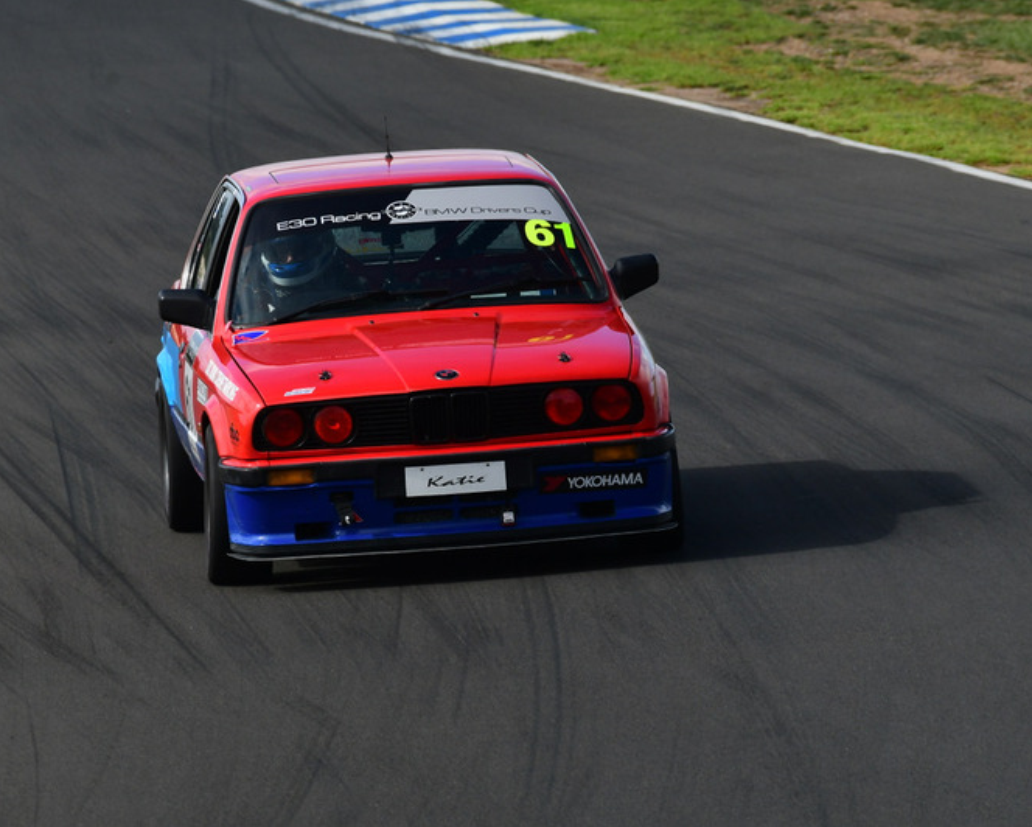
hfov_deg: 2.6
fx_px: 22799
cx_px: 443
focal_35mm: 746
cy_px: 414
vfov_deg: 2.1
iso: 400
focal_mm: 440
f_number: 10
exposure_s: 1/640
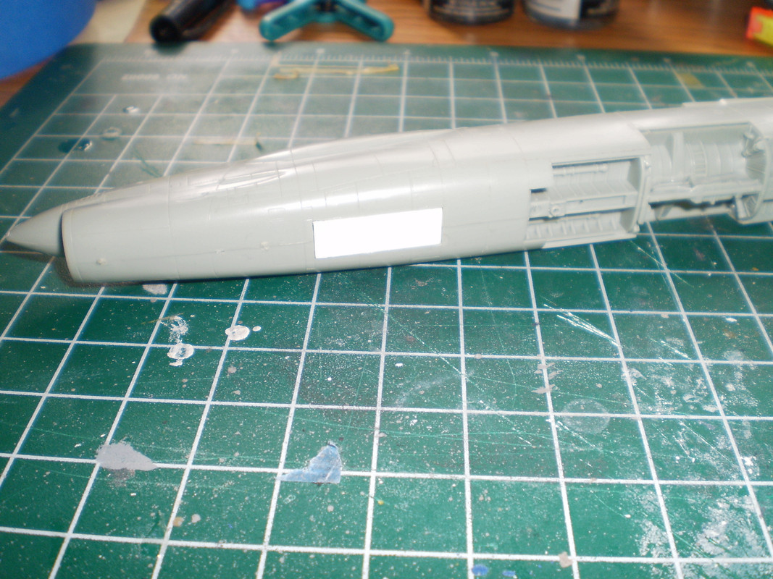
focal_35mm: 36
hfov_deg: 51.4
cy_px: 290
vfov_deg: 39.6
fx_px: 804
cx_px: 386
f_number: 3.1
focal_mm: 6.3
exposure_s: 1/30
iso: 125
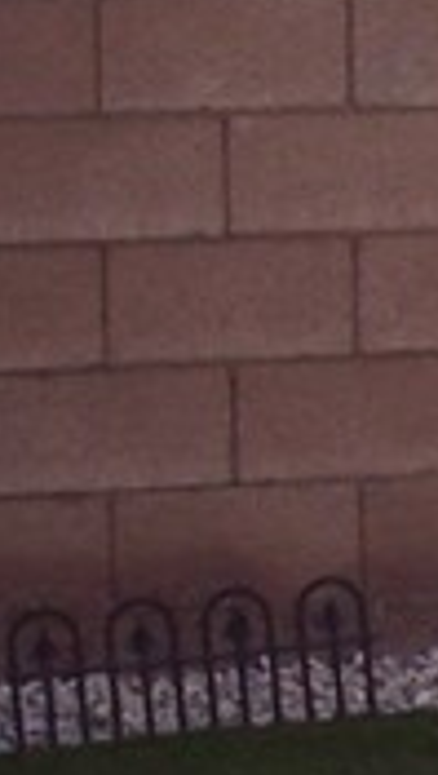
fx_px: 5098
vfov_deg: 8.7
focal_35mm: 248
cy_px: 261
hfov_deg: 4.4
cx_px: 1894
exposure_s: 1/500
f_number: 3.4
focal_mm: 8
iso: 100
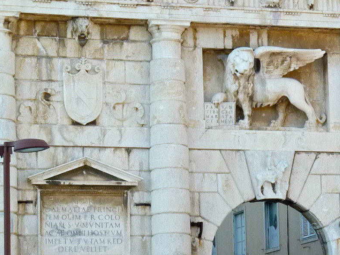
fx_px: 1198
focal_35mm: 122
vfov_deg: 12.1
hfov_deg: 16.1
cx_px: 224
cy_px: 159
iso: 200
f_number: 4
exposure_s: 1/320
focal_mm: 13.3
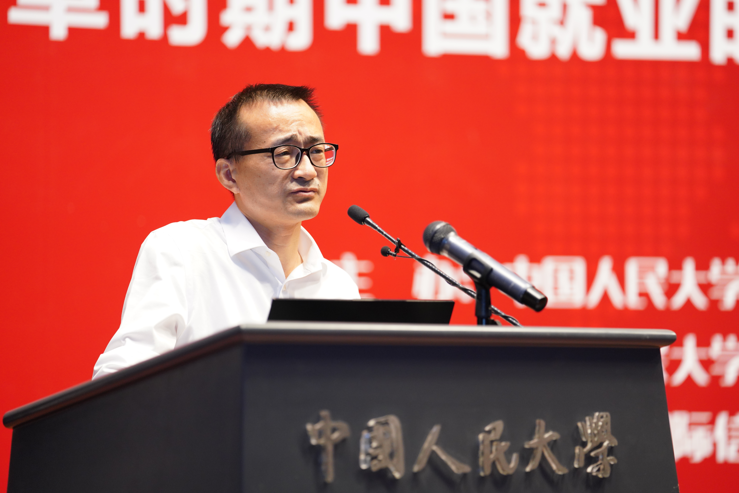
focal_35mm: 165
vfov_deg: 8.3
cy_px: 246
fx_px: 3388
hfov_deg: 12.4
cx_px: 370
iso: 2000
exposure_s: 1/125
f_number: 2.8
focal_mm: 165
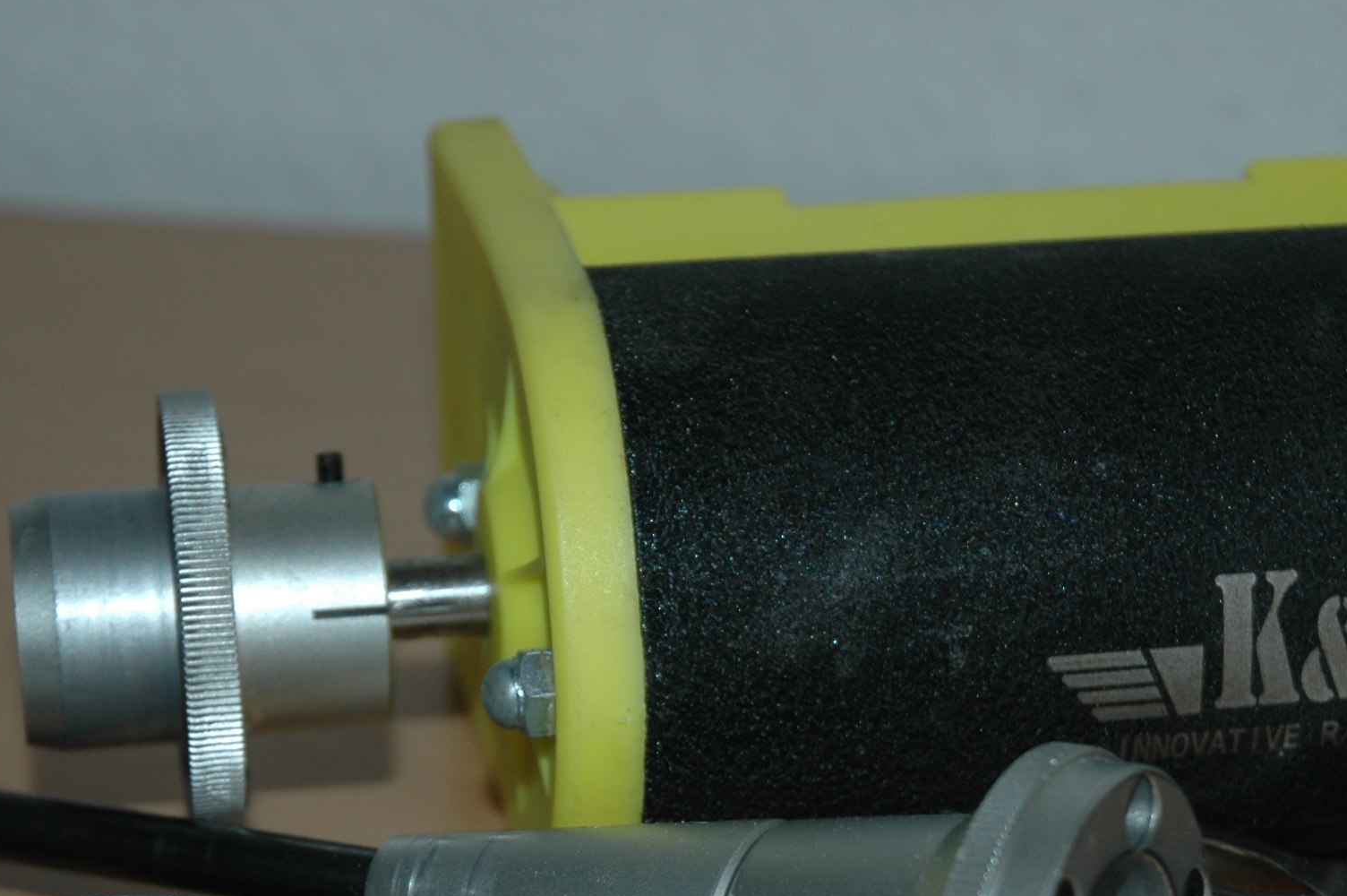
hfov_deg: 14.9
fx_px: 5159
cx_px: 819
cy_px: 749
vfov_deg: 9.9
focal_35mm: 138
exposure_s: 1/60
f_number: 4.5
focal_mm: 46
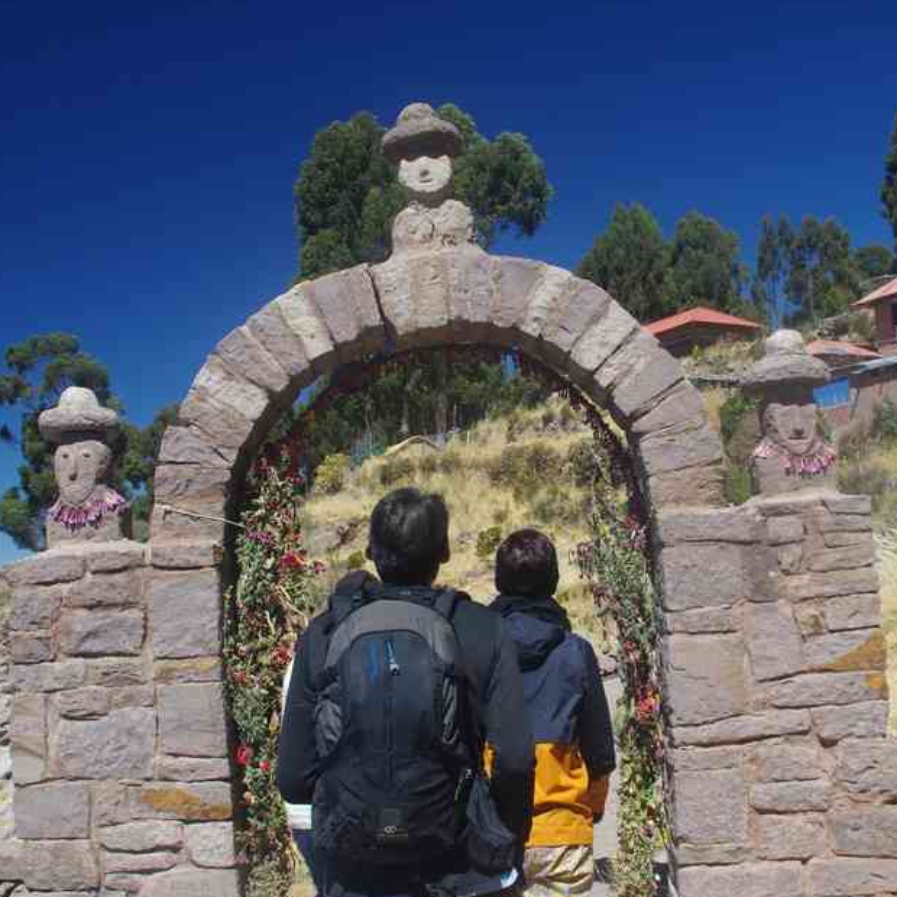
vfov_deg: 44.9
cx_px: 482
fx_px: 1085
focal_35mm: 37
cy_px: 475
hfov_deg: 44.9
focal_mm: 18
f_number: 11
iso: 200
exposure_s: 1/80
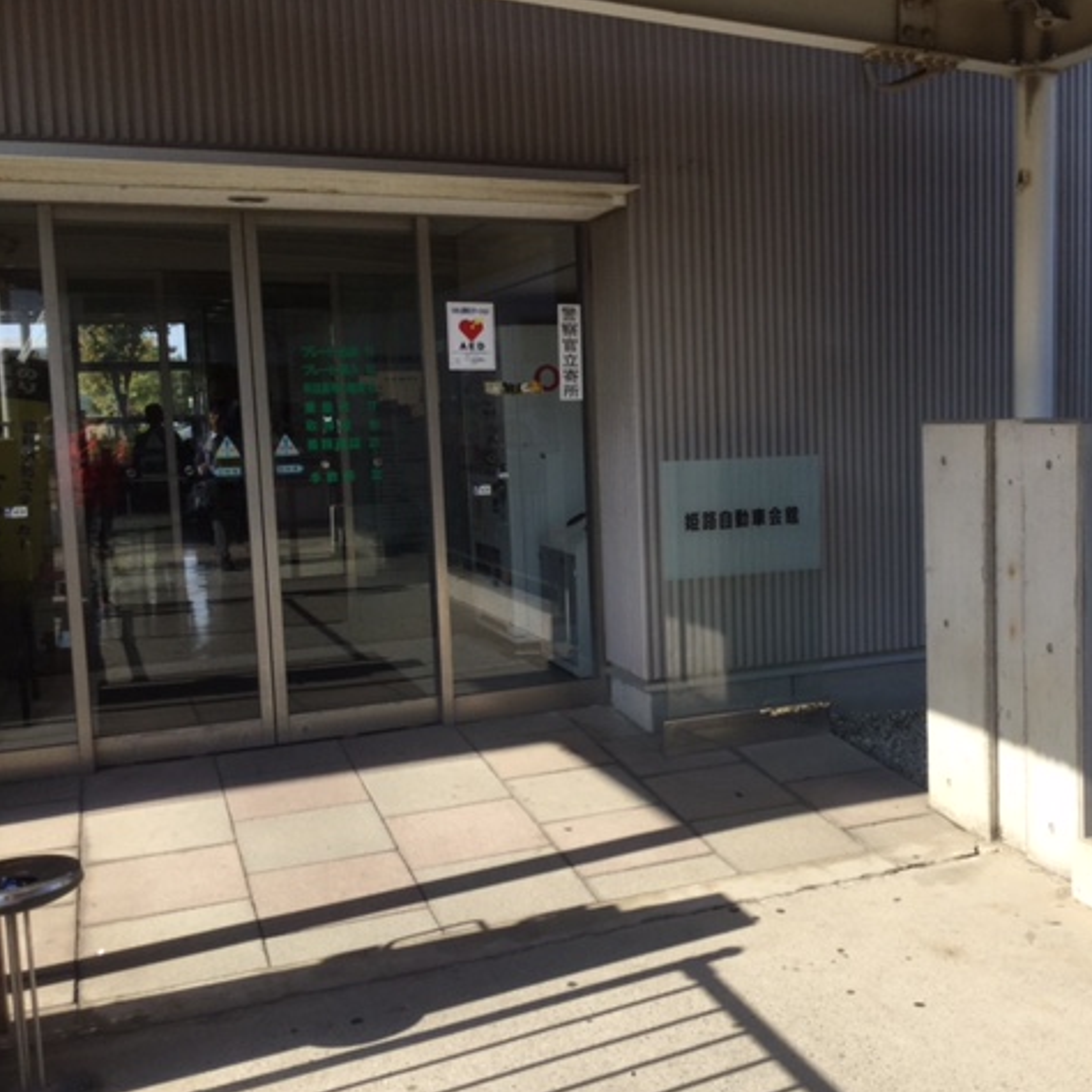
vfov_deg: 44.9
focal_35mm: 37
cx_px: 733
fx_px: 1321
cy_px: 544
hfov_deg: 44.2
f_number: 2.4
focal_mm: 3.3
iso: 25
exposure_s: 1/702
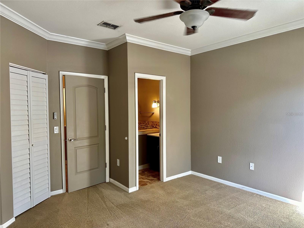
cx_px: 152
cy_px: 114
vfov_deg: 56.8
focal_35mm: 24
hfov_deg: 71.6
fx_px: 211
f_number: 1.78
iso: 125
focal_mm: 6.86
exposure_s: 1/60
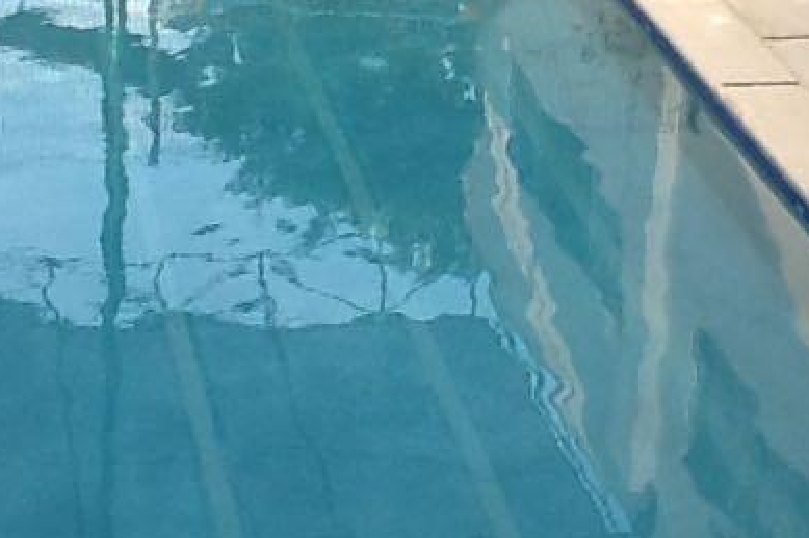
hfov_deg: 18.1
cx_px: 356
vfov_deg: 11.9
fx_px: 2538
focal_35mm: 113
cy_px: -66
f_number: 2.4
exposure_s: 1/191
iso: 40
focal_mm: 2.03
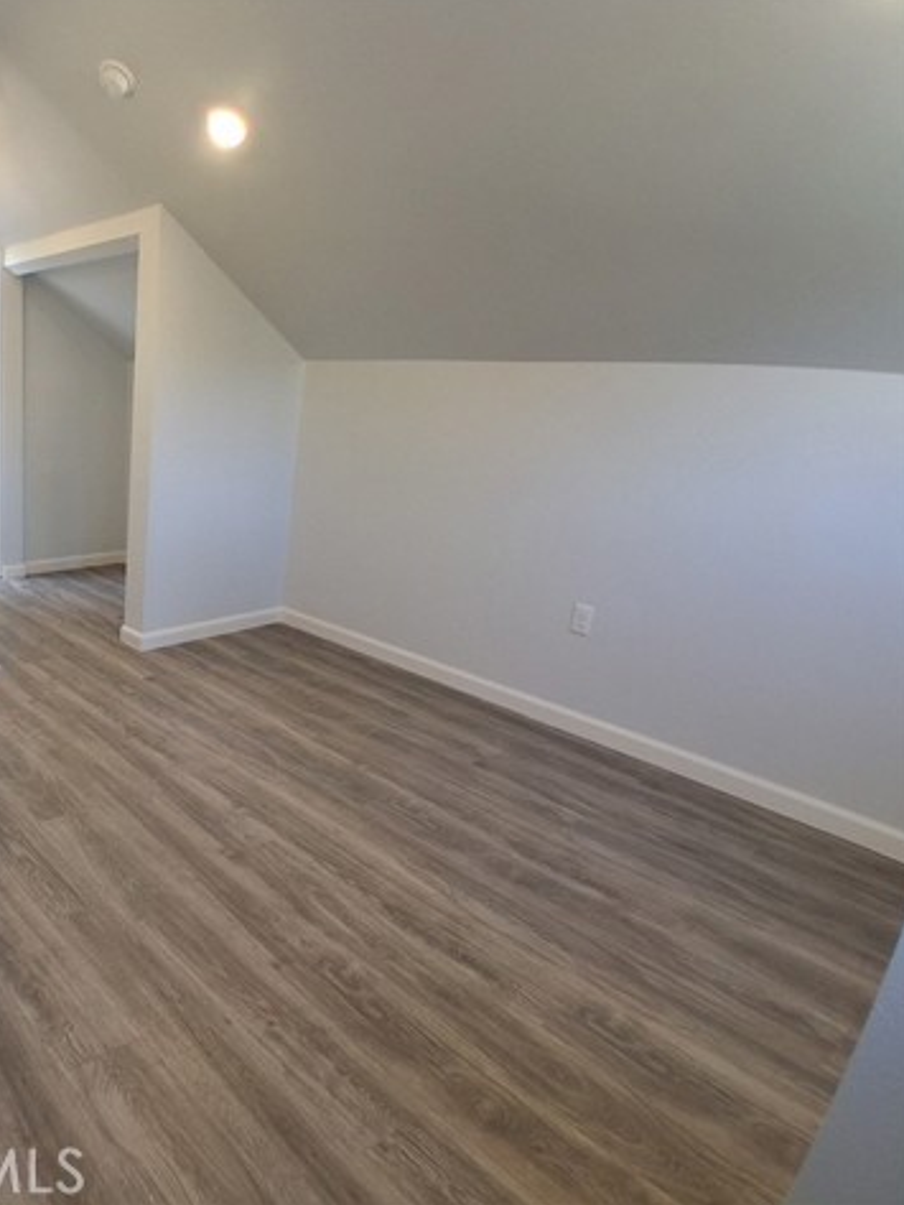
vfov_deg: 73.9
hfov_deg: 52.3
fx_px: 801
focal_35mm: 23
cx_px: 102
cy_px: 596
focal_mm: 1.4
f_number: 2.2
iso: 125
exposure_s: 1/60
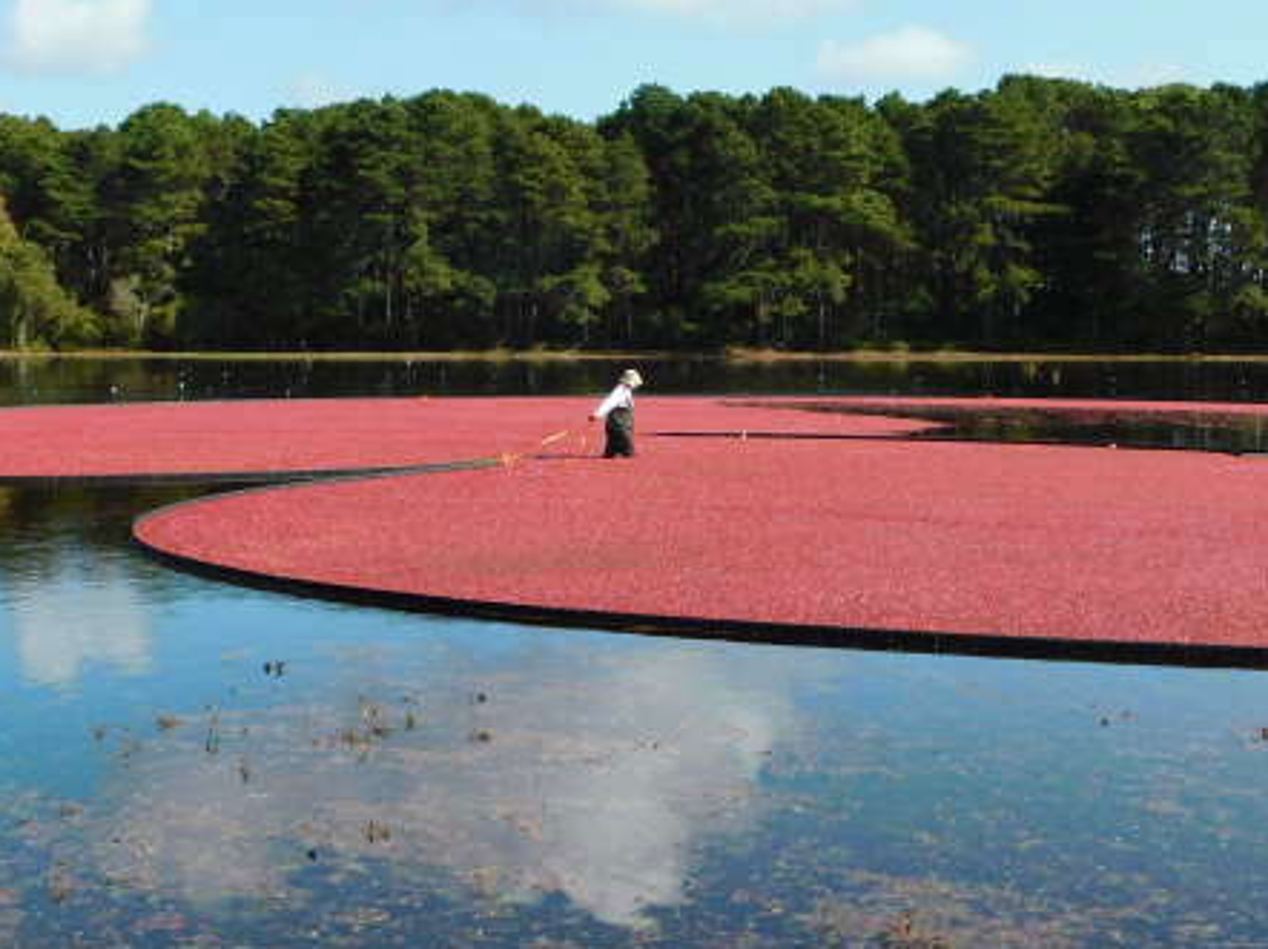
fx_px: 1940
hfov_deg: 36.1
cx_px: 557
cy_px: 396
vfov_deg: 27.5
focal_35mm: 53
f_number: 3.5
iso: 125
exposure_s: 1/1000
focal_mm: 6.3
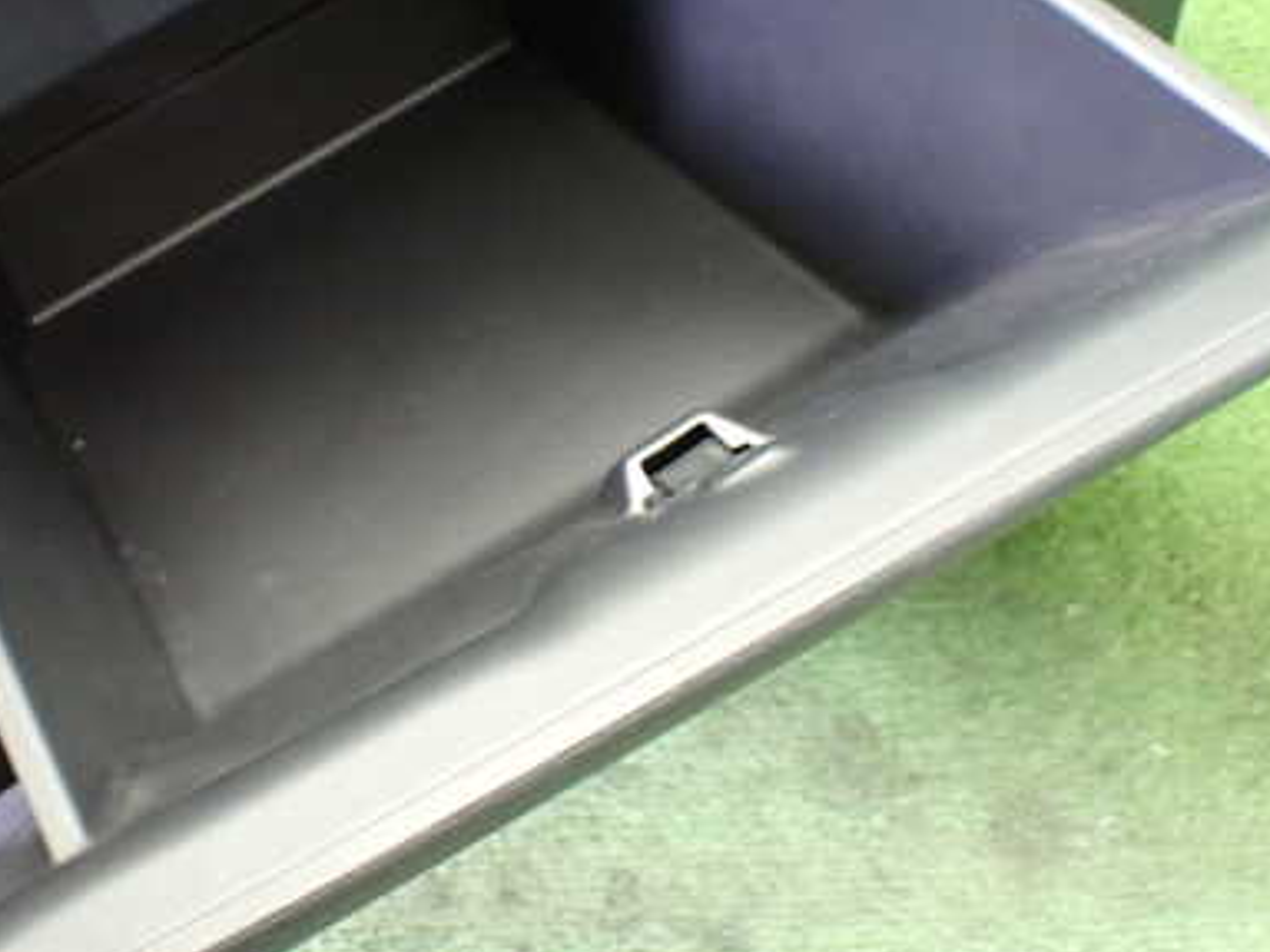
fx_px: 1724
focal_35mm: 47
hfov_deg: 40.4
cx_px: 550
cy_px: 368
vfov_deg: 30.8
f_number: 2.3
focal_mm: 5.4
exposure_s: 1/30
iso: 800
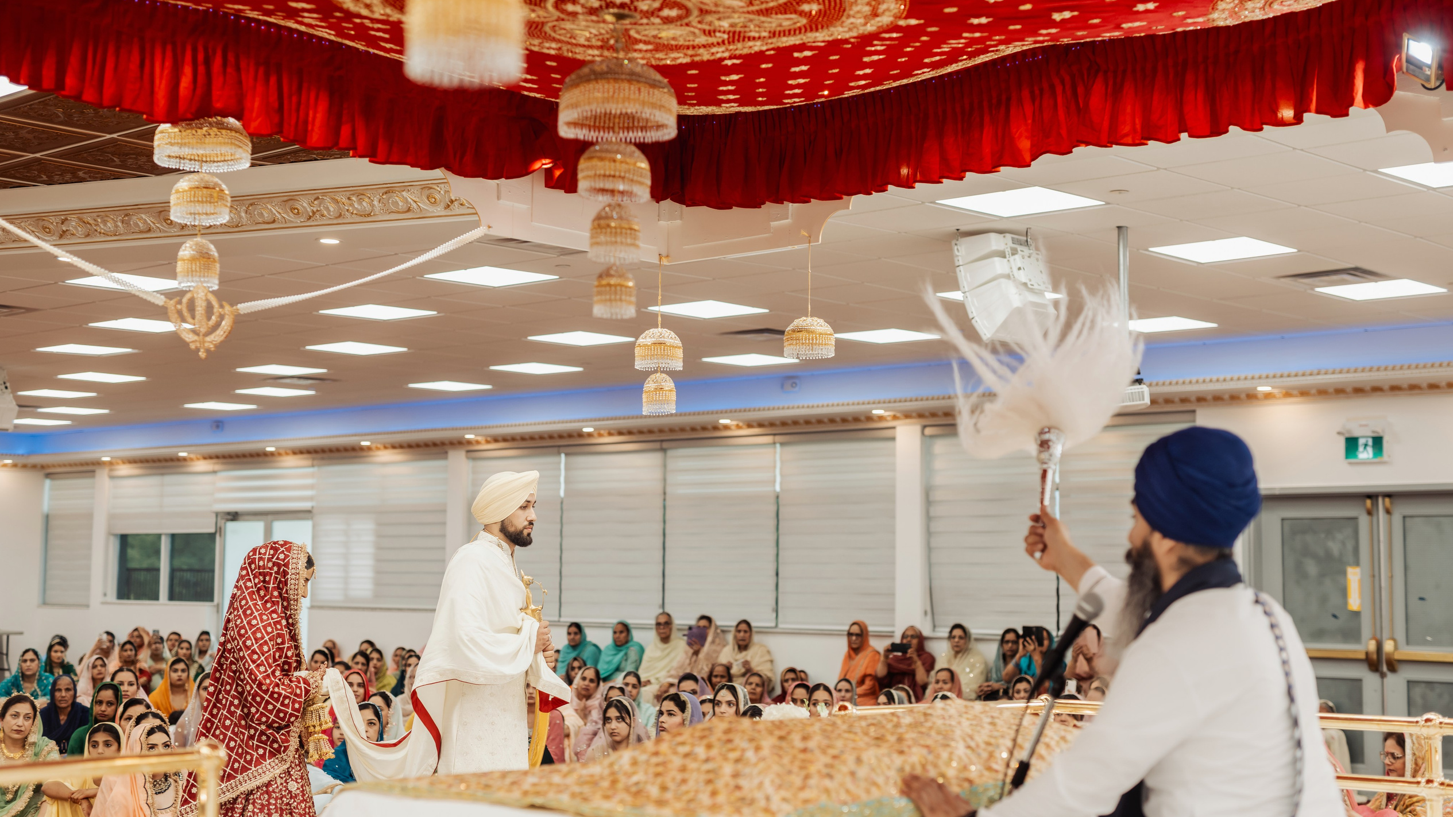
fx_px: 2042
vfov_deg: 22.6
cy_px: 375
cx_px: 721
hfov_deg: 39.2
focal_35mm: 53
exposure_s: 1/200
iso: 200
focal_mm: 50
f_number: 2.2
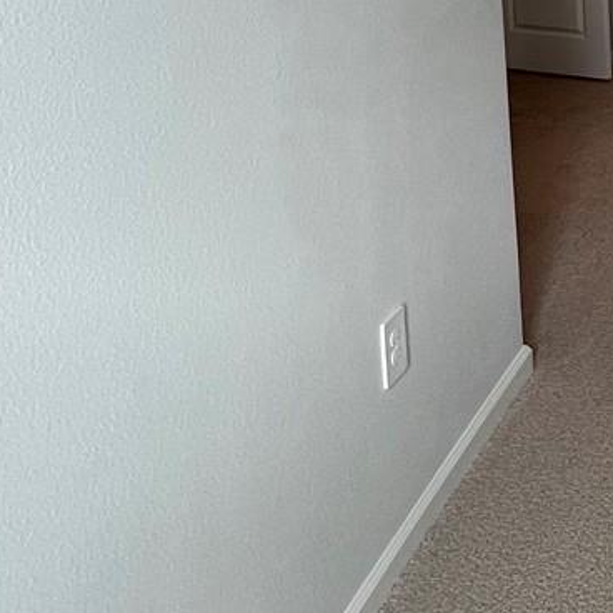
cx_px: 886
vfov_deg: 29.9
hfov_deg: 26.2
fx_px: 1002
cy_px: -93
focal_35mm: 50
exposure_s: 1/120
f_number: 1.8
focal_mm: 1.57
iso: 80
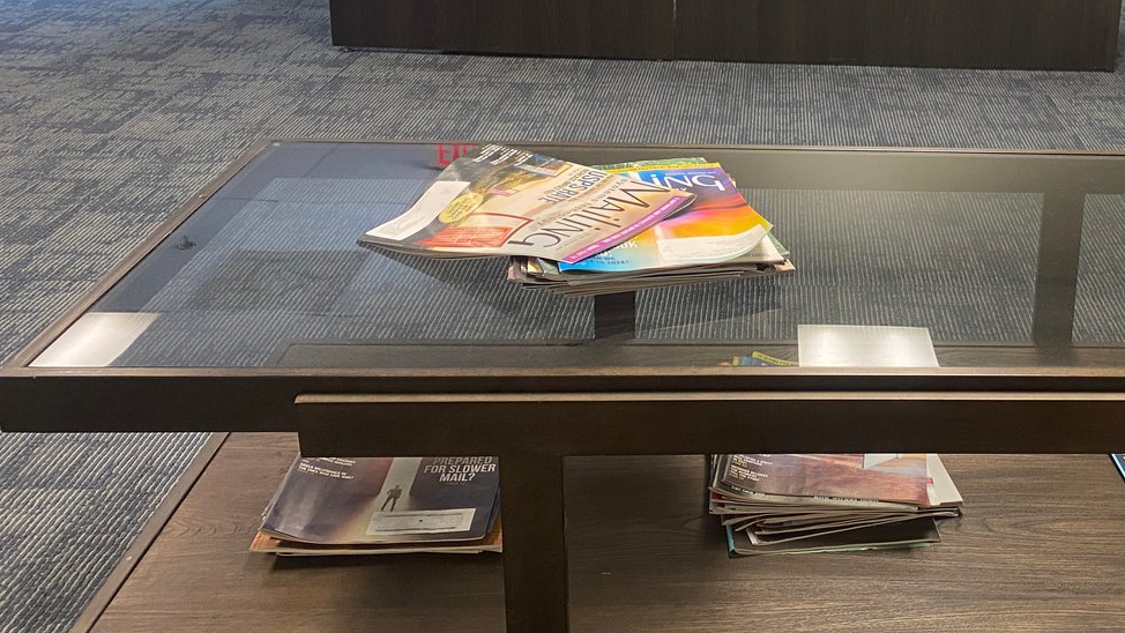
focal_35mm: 44
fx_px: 1313
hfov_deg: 44.9
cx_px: 833
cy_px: 154
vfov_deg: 26.7
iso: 200
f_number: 1.8
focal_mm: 4.25
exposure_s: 1/60
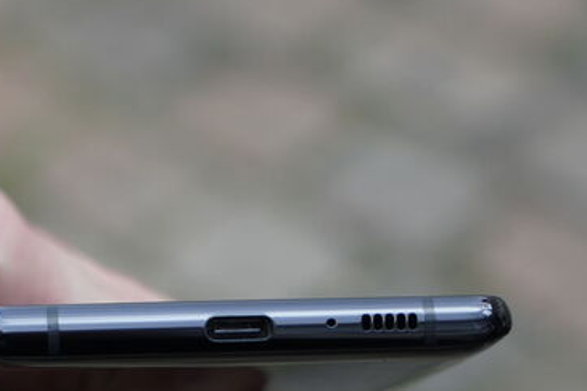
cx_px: 206
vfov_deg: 8.6
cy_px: 356
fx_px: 2591
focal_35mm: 159
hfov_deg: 12.9
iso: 500
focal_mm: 70
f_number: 7.1
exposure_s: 1/200
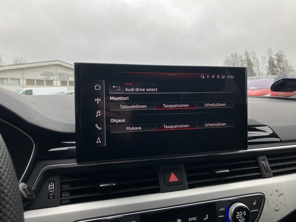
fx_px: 239
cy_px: 111
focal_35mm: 28
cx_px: 148
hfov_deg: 63.4
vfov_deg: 49.7
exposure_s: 1/80
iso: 32
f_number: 1.8
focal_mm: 3.99
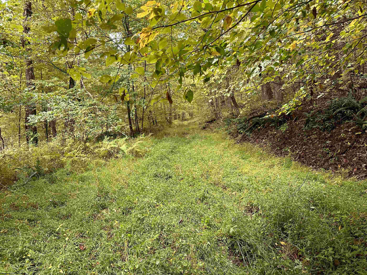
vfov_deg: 56.8
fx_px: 254
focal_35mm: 24
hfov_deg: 71.6
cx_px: 184
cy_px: 138
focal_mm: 6.86
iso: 250
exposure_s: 1/60
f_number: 1.78
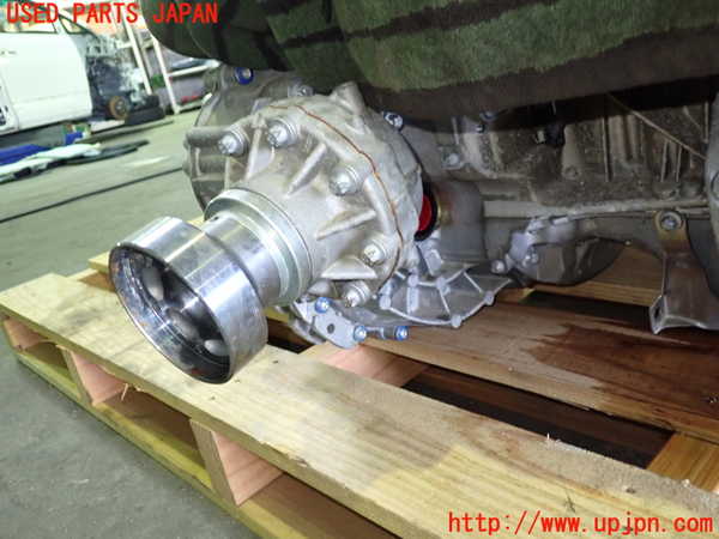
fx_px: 623
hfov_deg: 60.0
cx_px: 360
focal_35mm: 30
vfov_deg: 46.8
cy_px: 270
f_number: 2.3
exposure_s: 1/30
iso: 800
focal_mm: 5.4
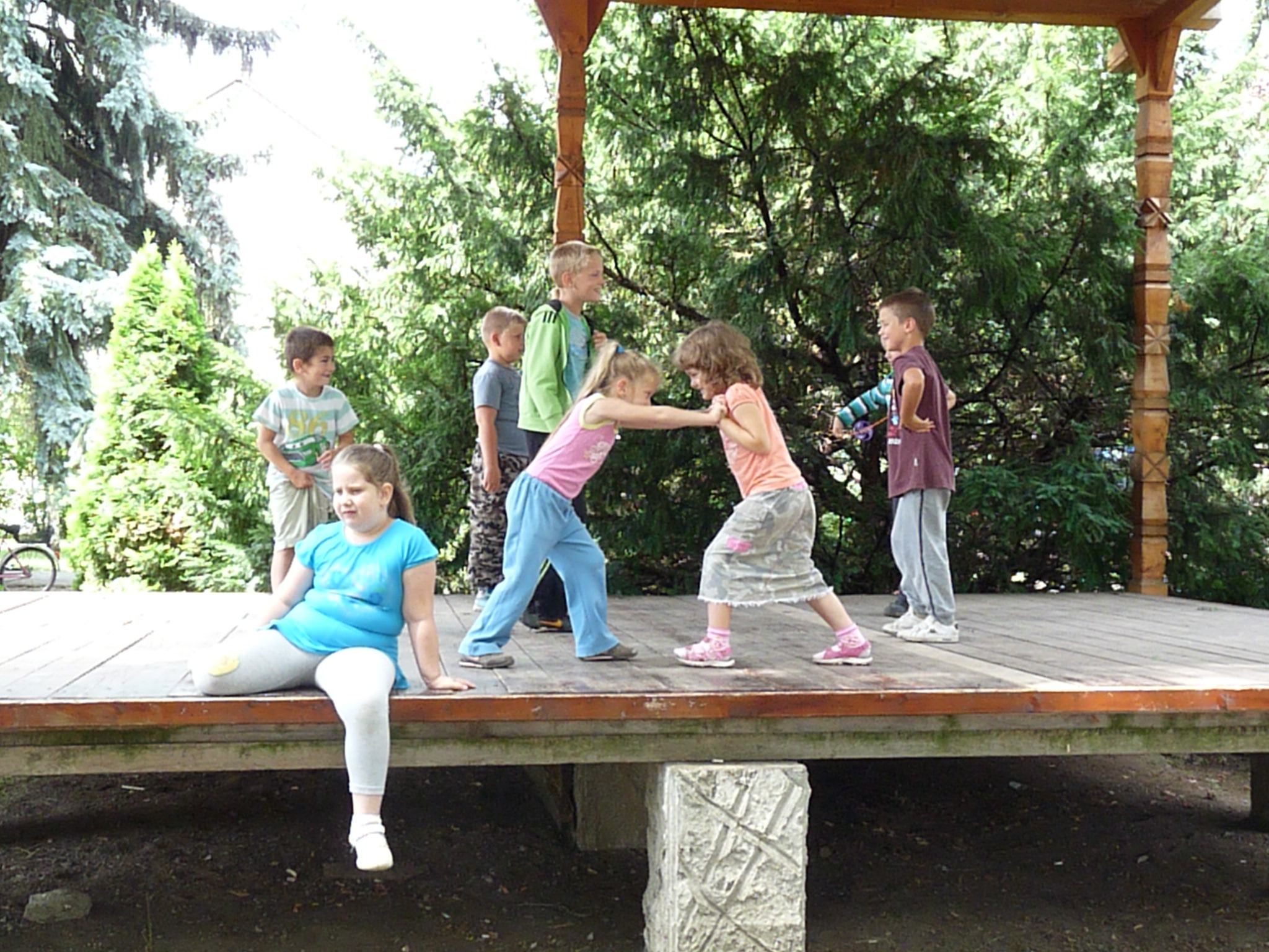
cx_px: 634
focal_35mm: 44
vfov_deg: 32.9
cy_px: 476
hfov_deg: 42.9
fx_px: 1613
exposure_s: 1/250
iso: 800
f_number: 4.5
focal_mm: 7.8
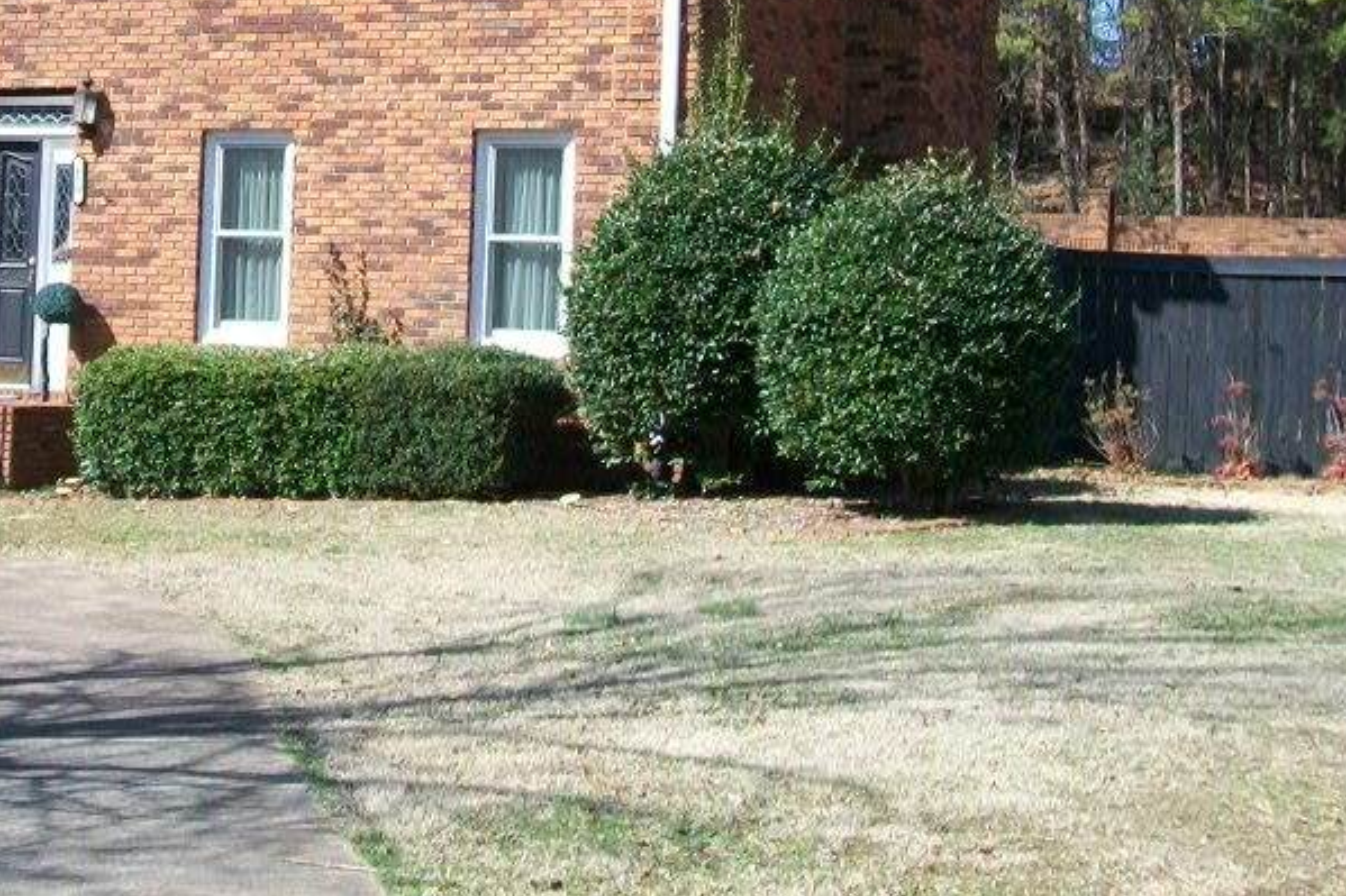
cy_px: 254
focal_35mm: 80
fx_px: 2990
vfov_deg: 17.0
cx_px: 88
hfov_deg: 24.5
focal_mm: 6
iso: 64
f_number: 2.7
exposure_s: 1/640
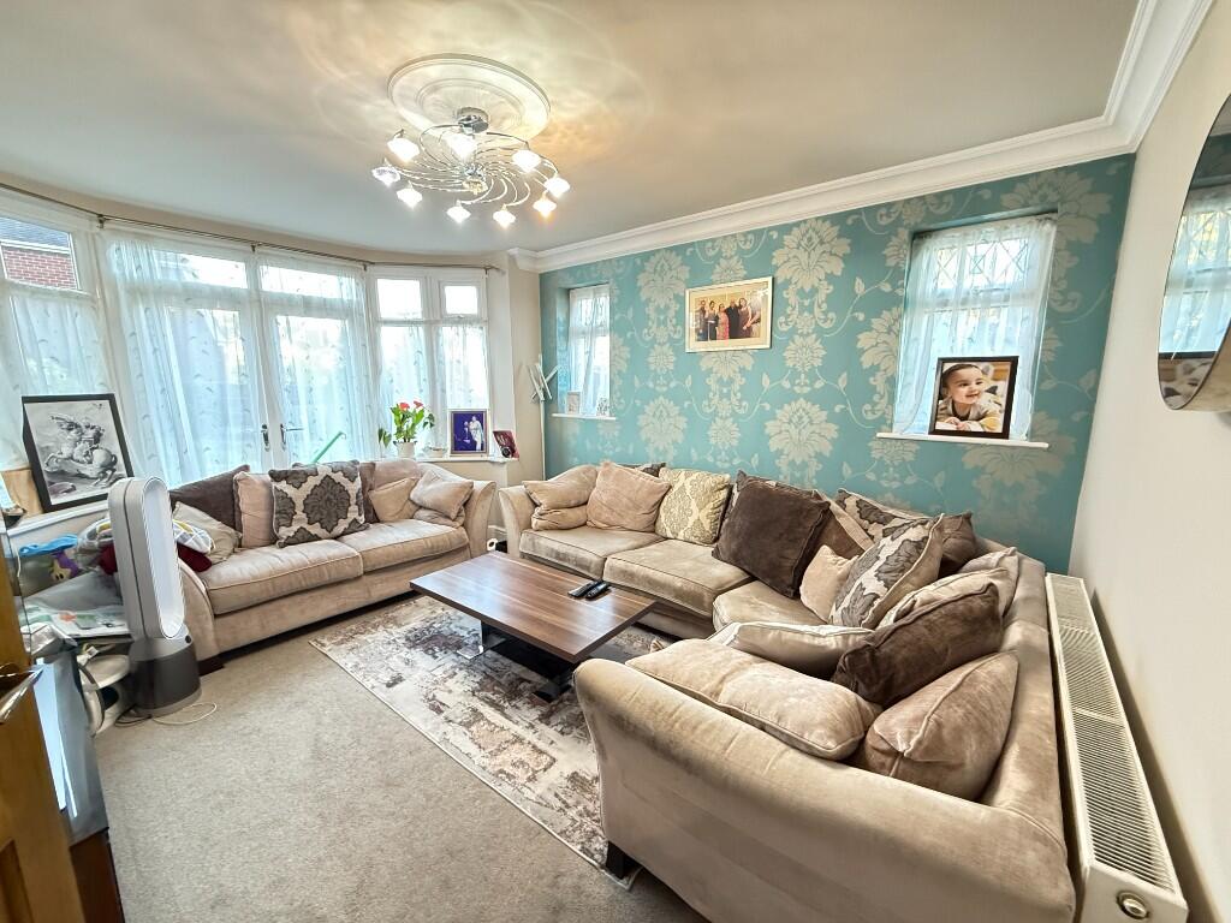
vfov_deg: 85.7
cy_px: 462
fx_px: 498
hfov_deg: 102.1
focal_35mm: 14
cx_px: 616
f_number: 2.2
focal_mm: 2.22
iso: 640
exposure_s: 1/50
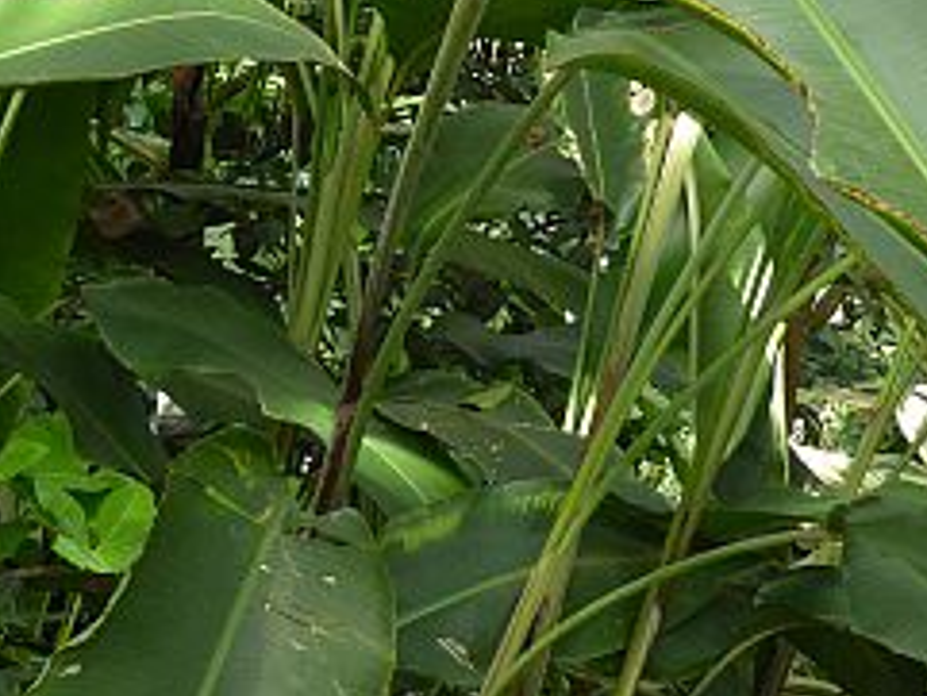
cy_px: -150
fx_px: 3483
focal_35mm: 130
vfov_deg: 11.2
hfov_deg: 15.2
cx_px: 419
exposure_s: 1/60
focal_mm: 8.4
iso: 160
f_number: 4
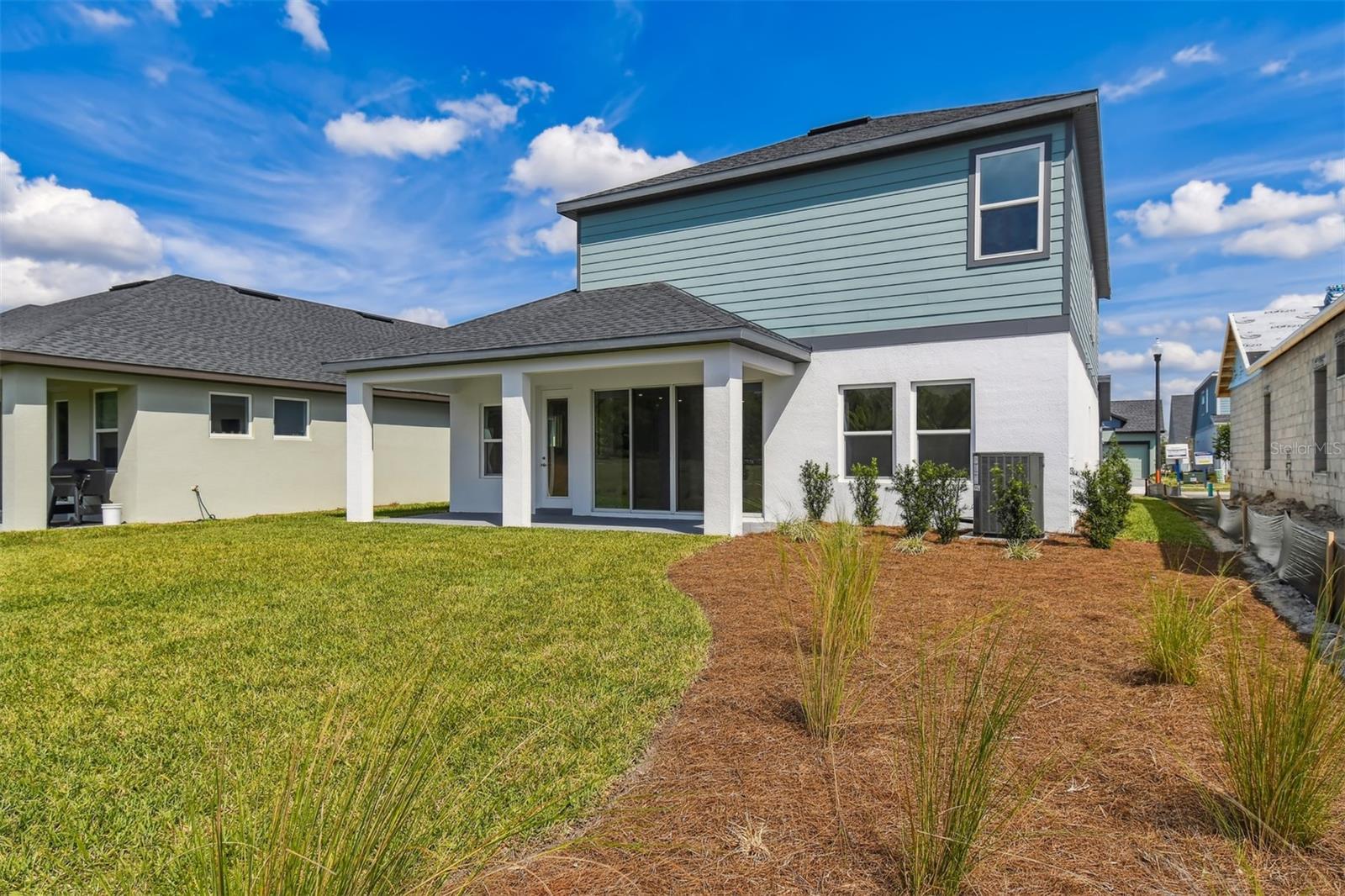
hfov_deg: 81.2
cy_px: 448
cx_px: 672
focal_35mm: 21
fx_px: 784
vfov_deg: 59.5
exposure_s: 1/1000
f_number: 7.1
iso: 100
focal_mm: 14
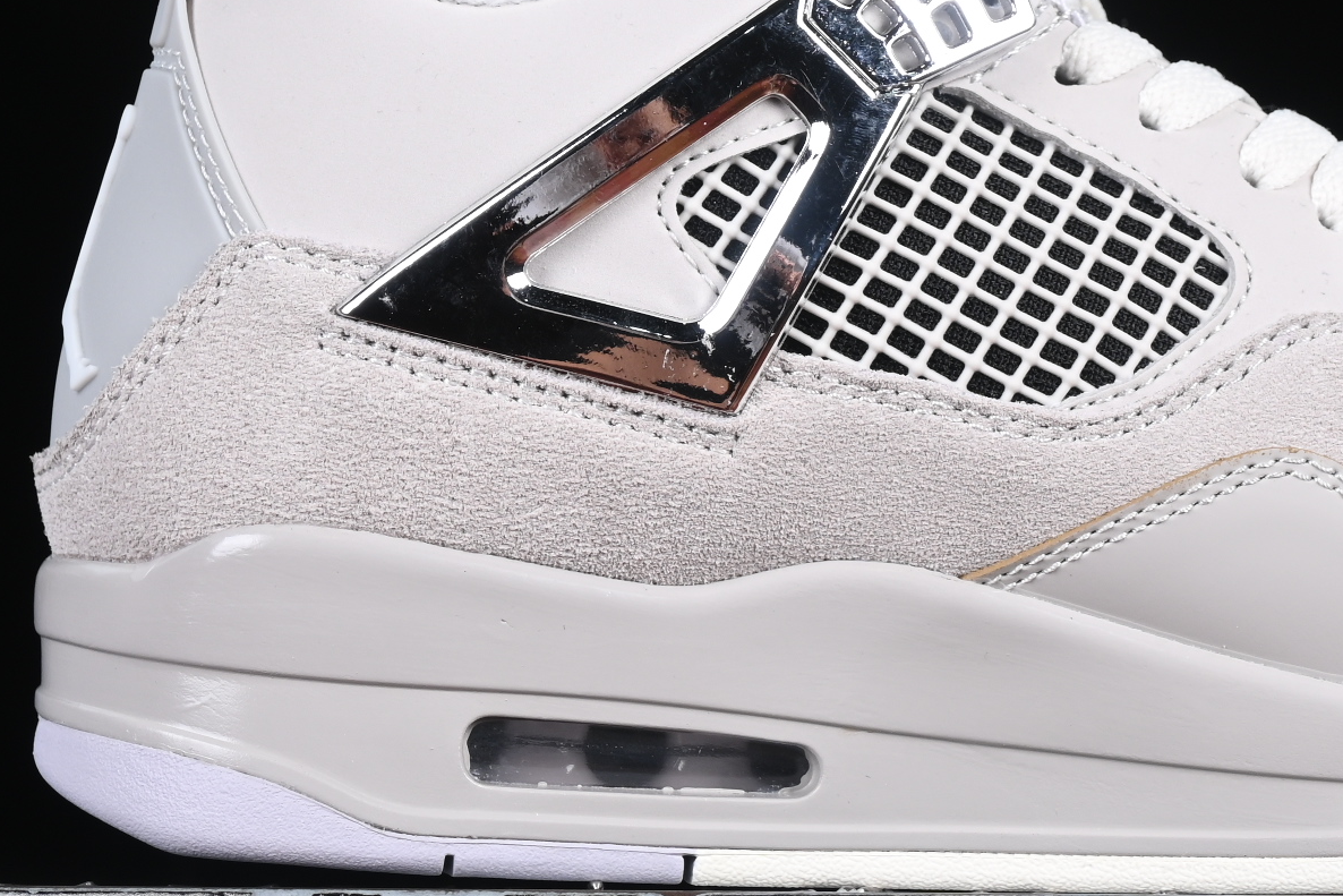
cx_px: 1128
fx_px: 6305
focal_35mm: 169
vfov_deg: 8.1
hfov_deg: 12.1
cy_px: 246
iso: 160
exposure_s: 1/80
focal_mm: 48
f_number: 7.1
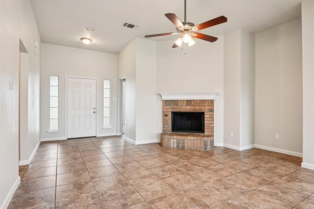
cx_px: 157
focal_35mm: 19
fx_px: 166
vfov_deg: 64.5
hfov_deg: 86.9
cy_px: 104
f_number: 8
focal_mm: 19
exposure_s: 1/15
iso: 400
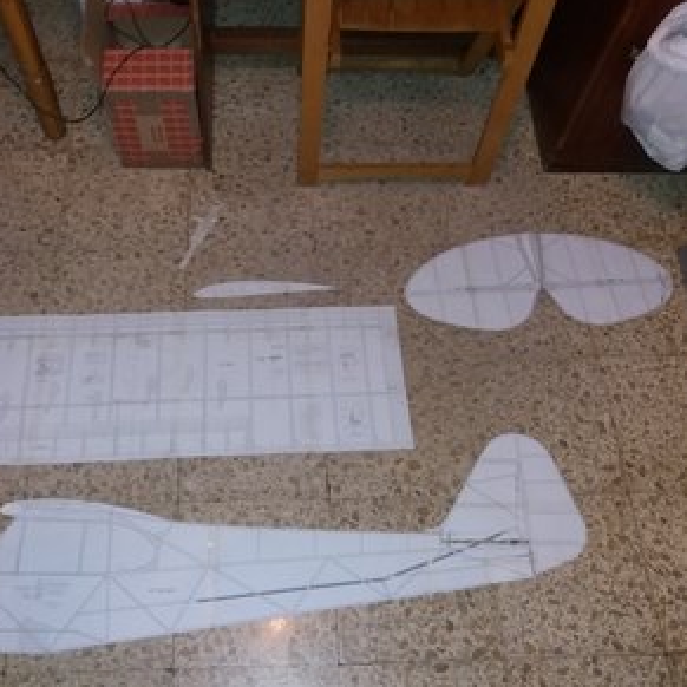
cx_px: 283
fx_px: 763
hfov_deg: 48.2
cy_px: 340
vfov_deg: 48.4
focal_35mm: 34
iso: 160
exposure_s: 1/19
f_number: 1.9
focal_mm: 3.7
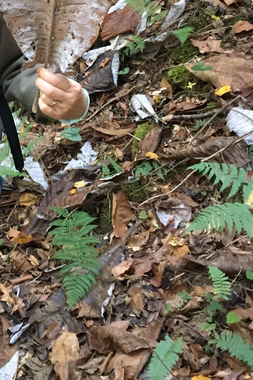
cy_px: 4
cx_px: -52
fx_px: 801
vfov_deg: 25.4
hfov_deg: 17.1
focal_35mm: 76
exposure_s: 1/30
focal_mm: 4.15
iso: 200
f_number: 2.2
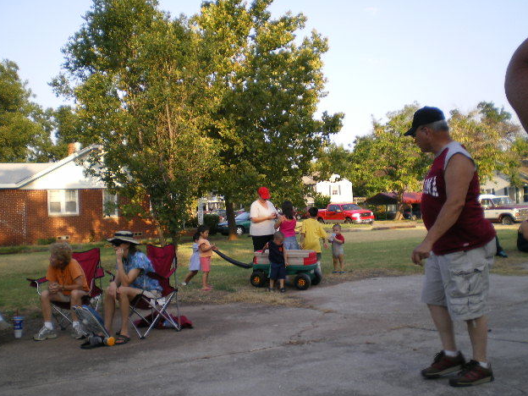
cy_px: 195
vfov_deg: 36.8
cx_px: 265
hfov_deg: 47.9
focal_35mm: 39
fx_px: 595
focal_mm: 6.3
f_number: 3.1
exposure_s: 1/160
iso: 64
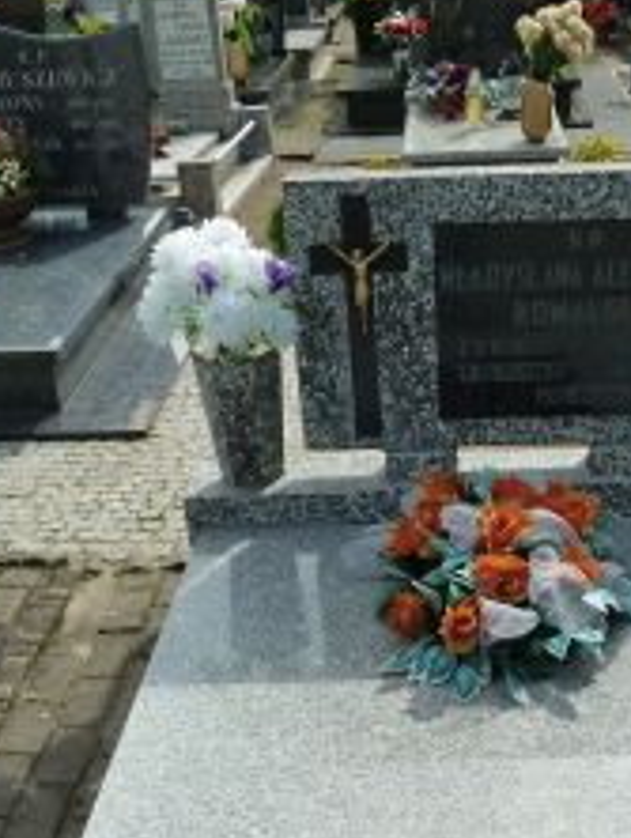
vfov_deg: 33.2
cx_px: 446
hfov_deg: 26.8
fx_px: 1310
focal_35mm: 54
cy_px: 789
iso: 125
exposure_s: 1/400
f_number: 4
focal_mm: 4.1
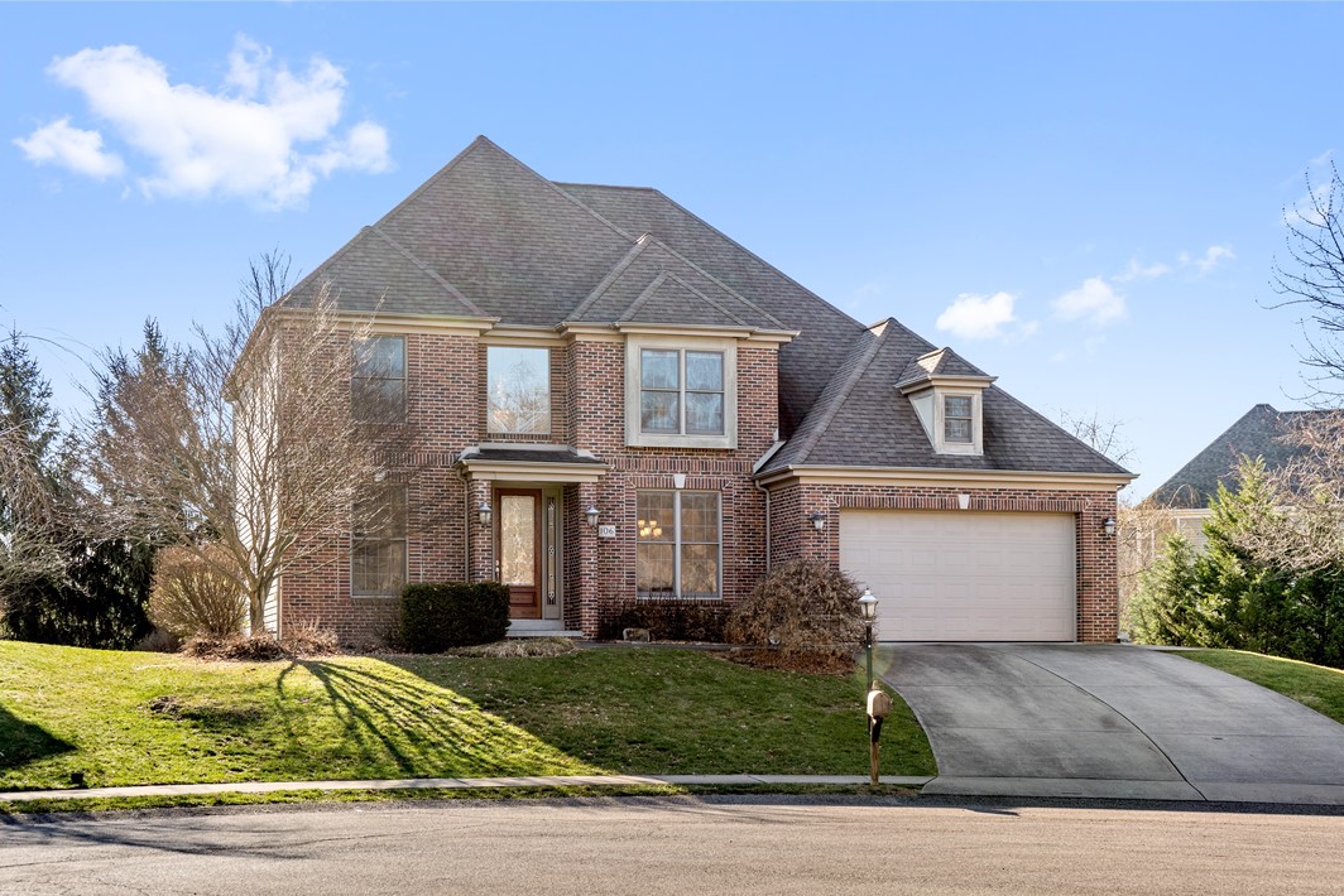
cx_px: 671
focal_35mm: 50
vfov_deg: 27.0
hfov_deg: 39.6
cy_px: 456
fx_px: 1867
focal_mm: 49
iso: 125
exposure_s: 1/200
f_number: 8
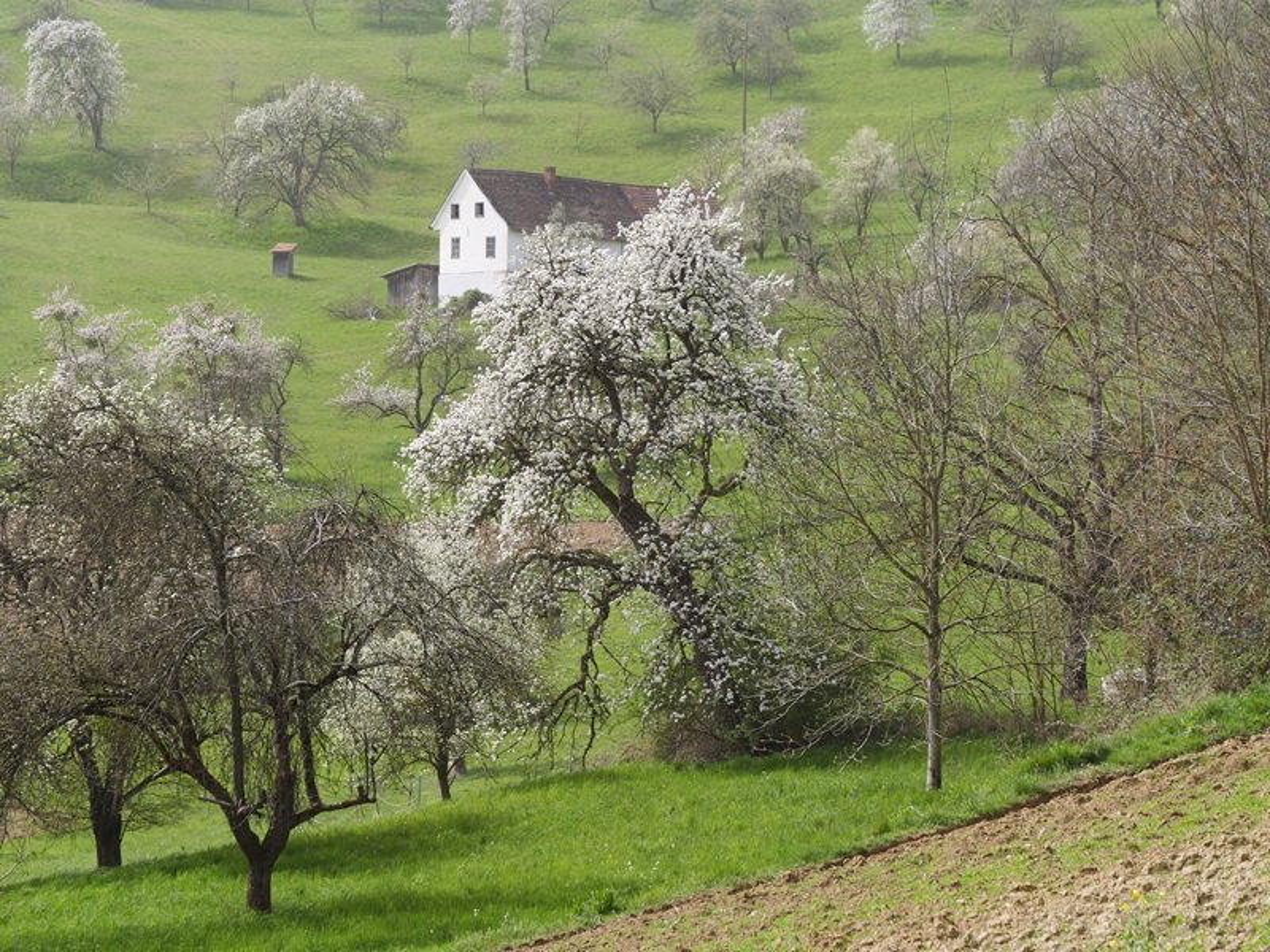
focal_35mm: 120
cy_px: 476
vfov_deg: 12.3
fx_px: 4403
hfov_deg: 16.4
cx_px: 635
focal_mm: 60
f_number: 5
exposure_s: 1/320
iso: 100
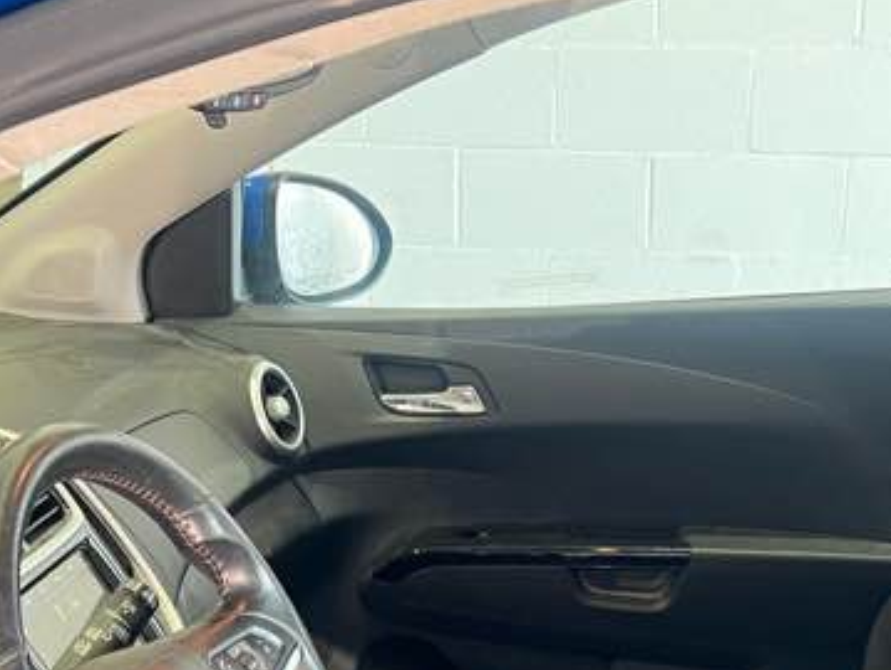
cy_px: 813
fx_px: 1726
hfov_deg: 28.8
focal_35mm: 67
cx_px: 548
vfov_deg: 20.5
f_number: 1.5
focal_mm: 5.7
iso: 160
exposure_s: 1/60
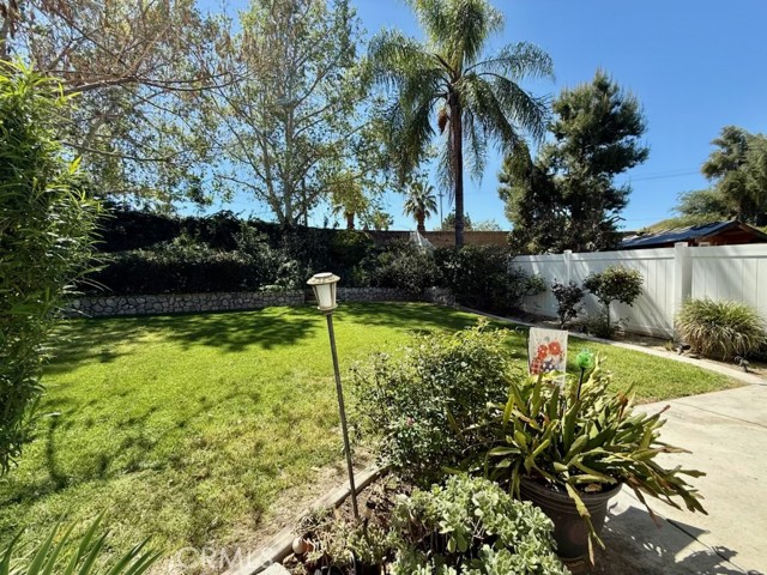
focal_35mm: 14
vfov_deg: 85.7
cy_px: 288
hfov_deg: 102.1
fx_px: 310
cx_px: 384
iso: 50
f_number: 2.2
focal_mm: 2.22
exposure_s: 1/942
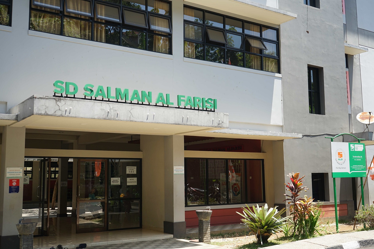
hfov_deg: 48.5
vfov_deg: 33.4
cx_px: 187
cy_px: 124
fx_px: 416
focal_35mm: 40
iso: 125
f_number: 5
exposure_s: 1/250
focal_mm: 40
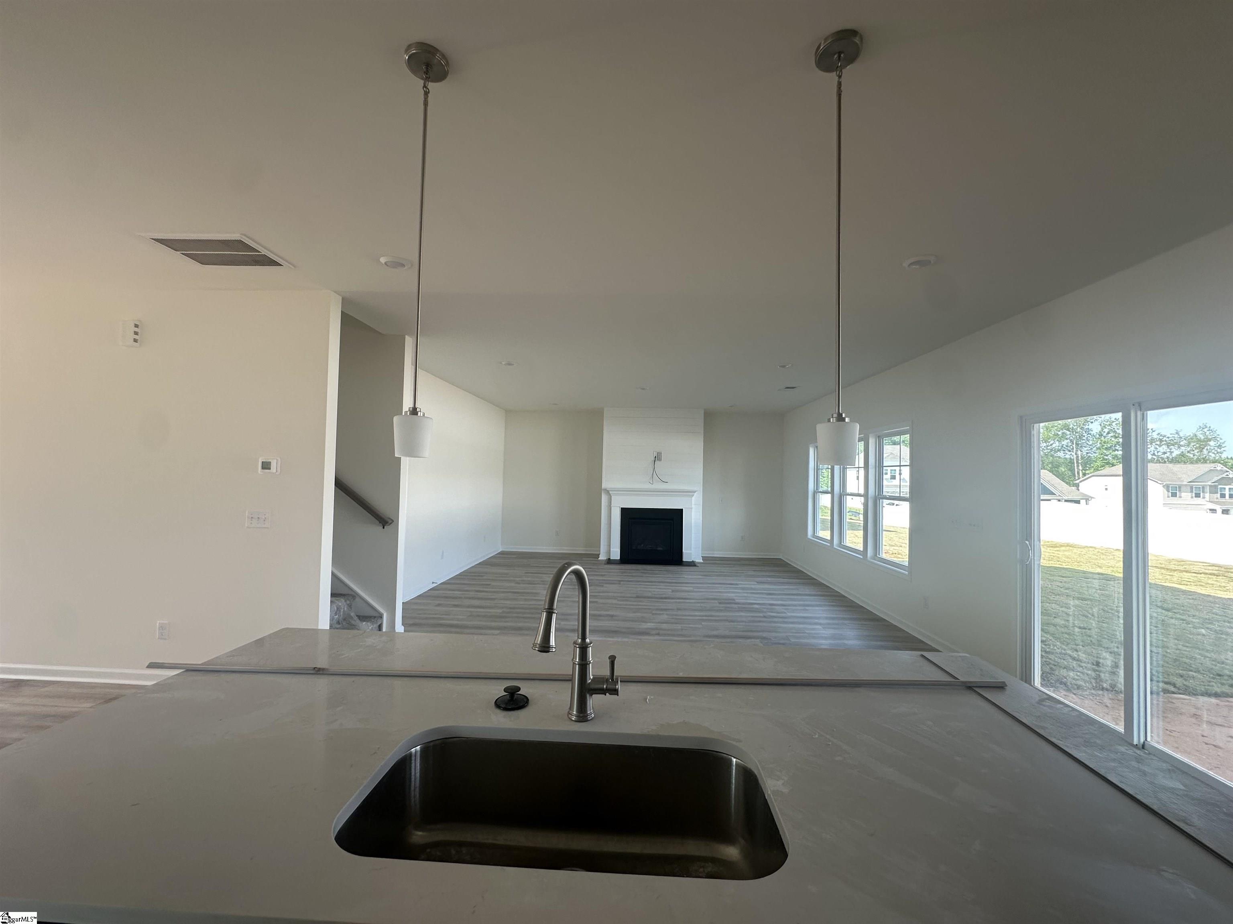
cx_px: 616
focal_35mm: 14
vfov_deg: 85.7
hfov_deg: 102.1
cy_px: 462
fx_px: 499
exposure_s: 1/99
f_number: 2.2
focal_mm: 2.22
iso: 50
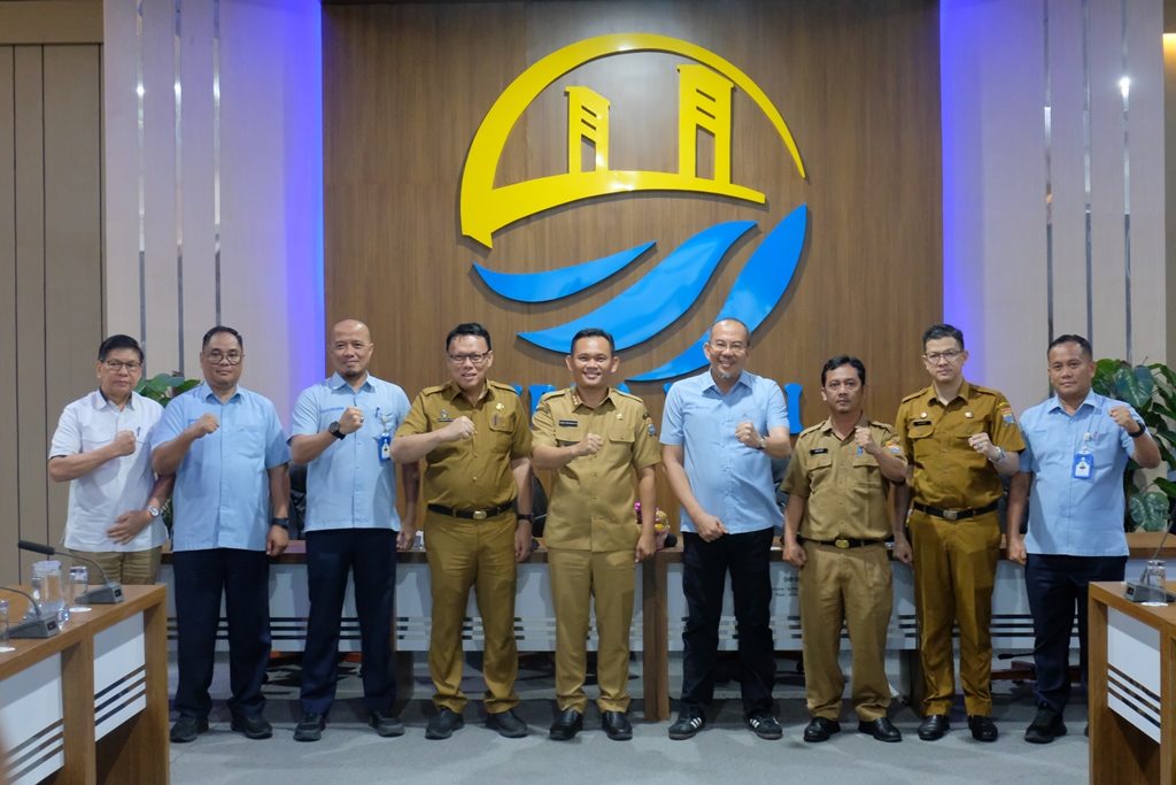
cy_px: 392
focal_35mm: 49
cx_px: 588
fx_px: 1601
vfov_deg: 27.5
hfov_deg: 40.3
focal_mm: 32.5
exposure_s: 1/25
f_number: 5.6
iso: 5000
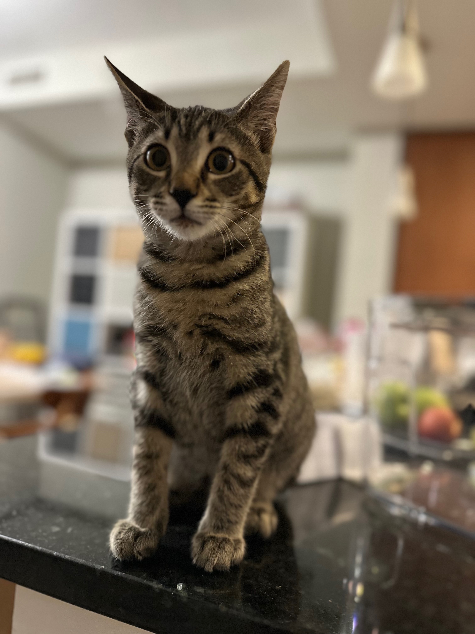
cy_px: 317
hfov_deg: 56.8
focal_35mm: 24
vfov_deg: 71.6
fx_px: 439
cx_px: 238
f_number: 1.78
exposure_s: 1/60
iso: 800
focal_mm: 6.86
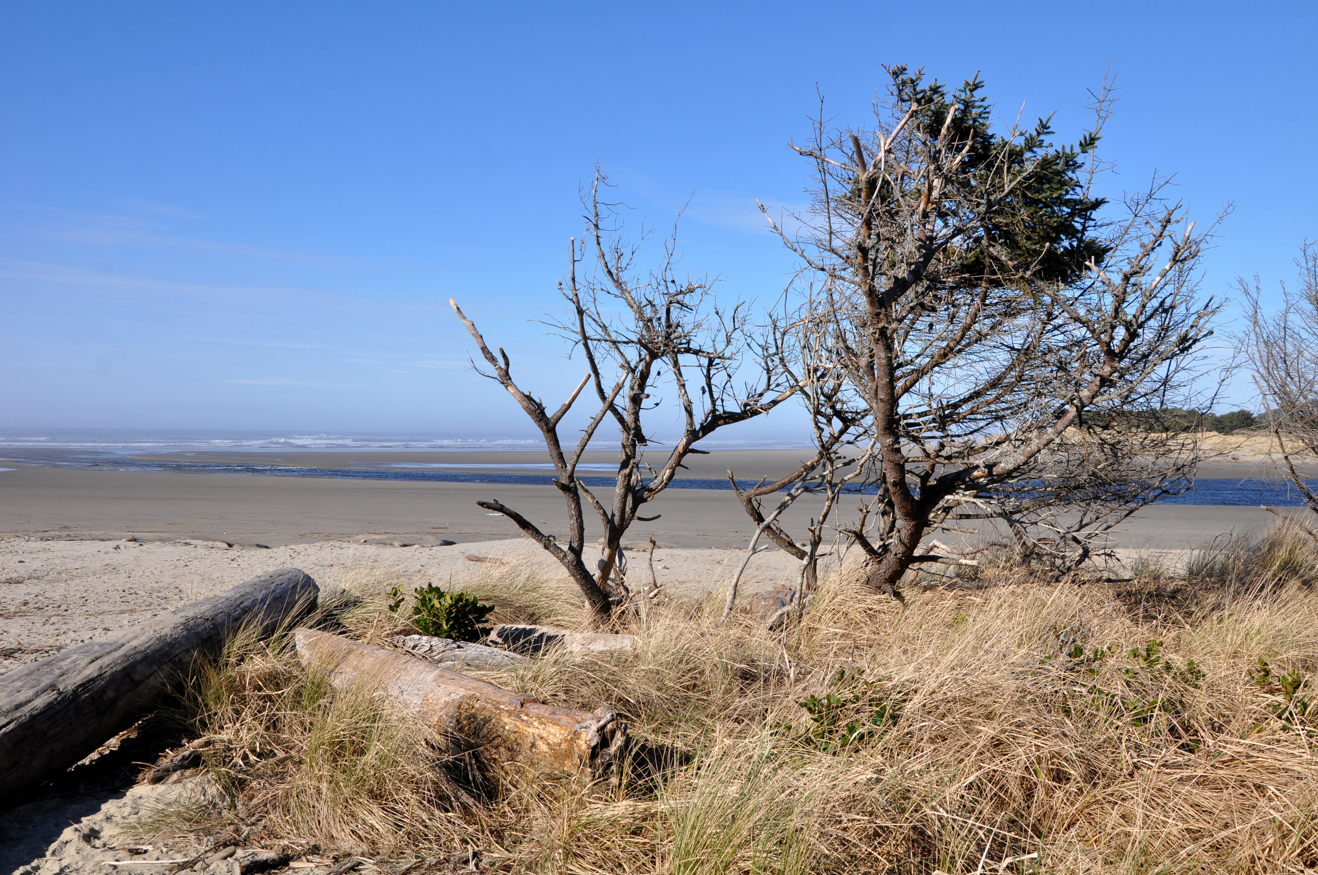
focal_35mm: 33
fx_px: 1207
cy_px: 438
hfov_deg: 57.3
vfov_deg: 39.9
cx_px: 659
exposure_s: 1/400
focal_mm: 22
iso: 200
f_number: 10
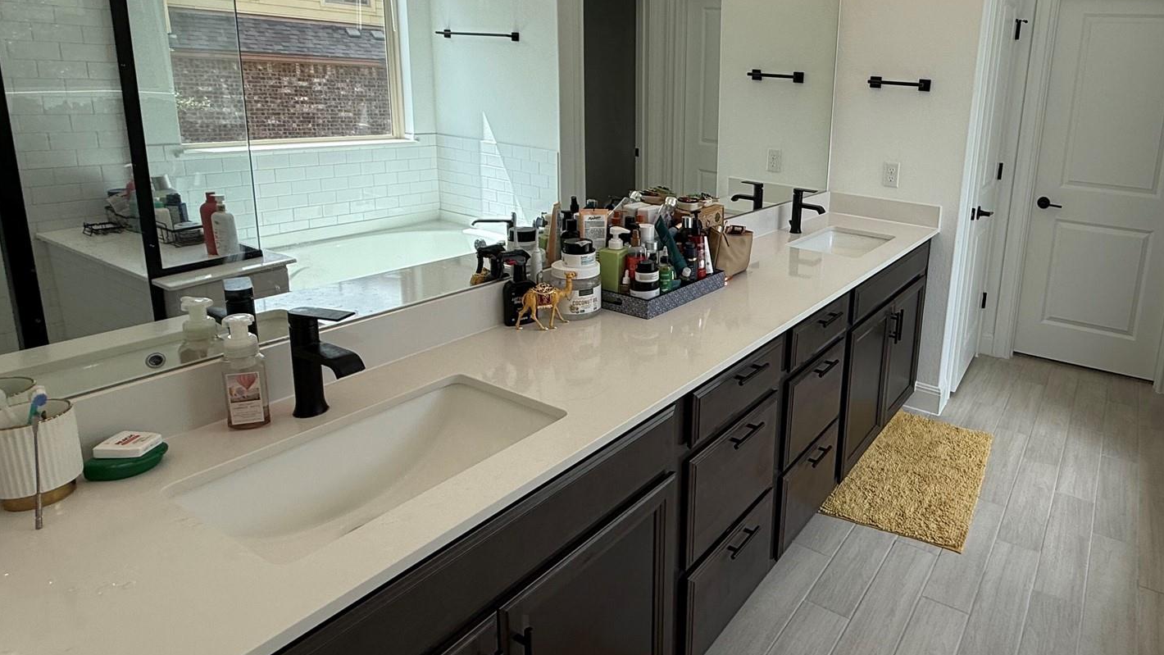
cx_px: 812
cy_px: 228
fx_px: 679
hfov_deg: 77.5
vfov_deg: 50.7
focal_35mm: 22
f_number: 2.2
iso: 50
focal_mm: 2.22
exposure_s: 1/229
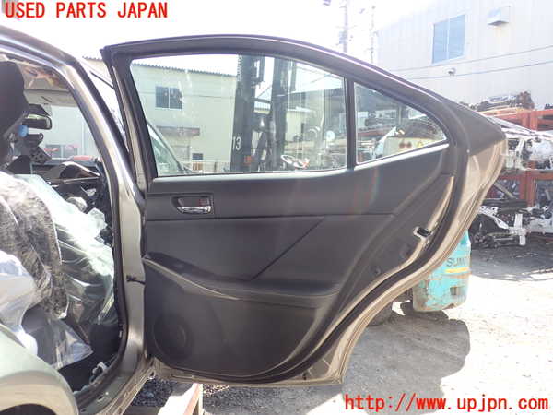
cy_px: 208
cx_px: 276
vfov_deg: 46.8
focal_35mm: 30
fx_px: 479
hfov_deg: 60.0
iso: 100
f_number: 3.2
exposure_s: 1/160
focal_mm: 5.4
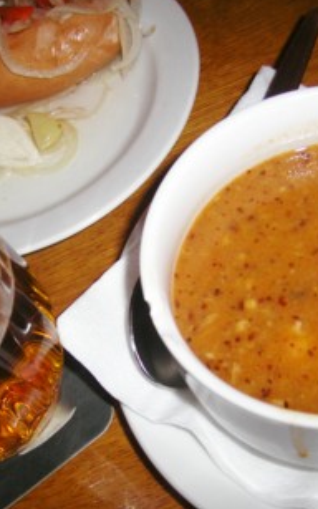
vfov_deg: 36.3
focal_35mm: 56
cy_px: 260
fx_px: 776
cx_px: 104
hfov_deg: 23.0
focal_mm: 60
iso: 100
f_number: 2.8
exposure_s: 1/60
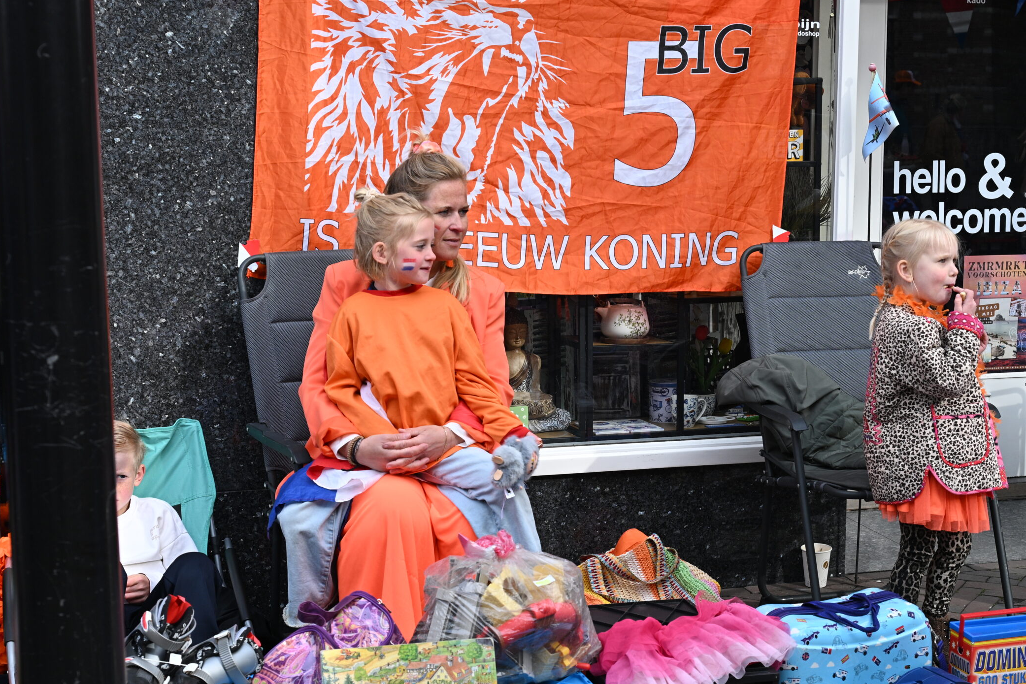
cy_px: 398
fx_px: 1681
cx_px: 609
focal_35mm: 59
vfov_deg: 23.0
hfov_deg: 33.8
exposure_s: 1/250
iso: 400
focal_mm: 48
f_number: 7.1
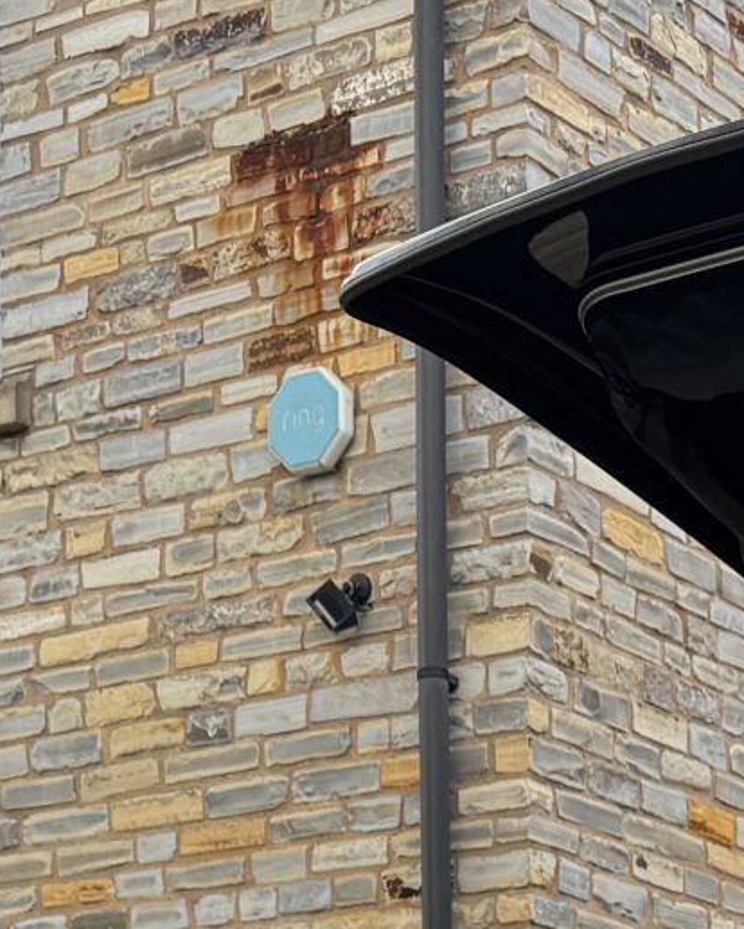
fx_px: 3191
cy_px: 1605
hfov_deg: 13.1
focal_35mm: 116
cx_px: 796
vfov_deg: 14.7
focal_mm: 6.76
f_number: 1.78
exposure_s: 1/1456
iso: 80
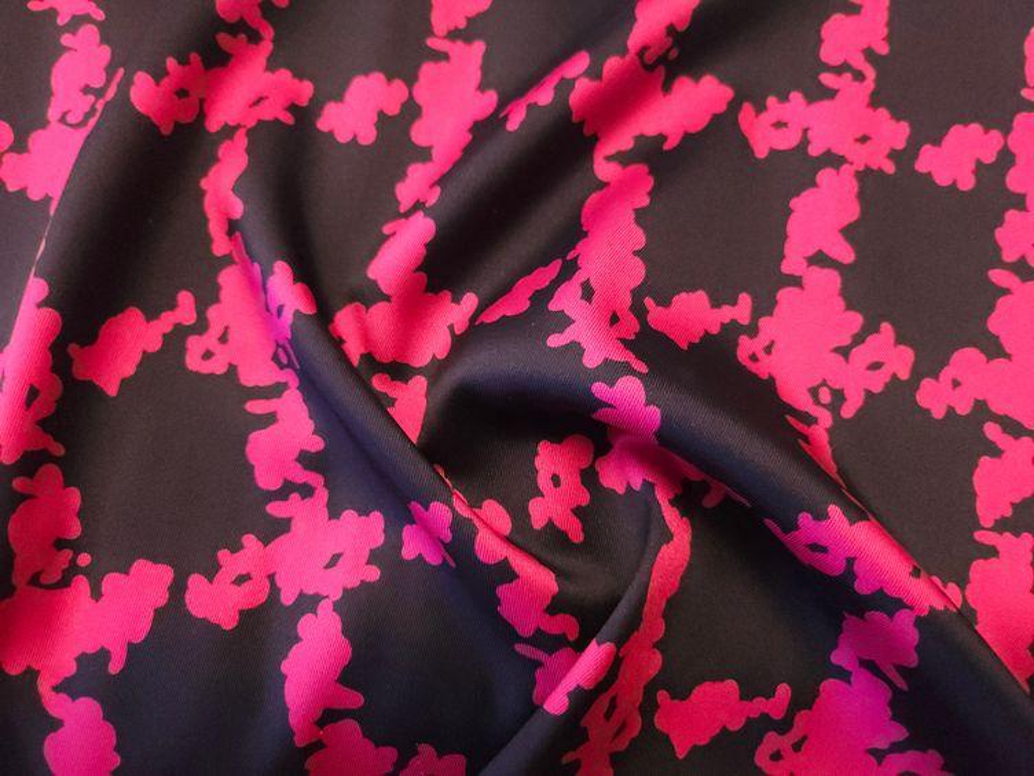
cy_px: 388
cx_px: 517
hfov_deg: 71.6
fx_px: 717
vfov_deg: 56.8
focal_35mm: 24
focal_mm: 5
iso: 1600
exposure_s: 1/500
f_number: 1.8
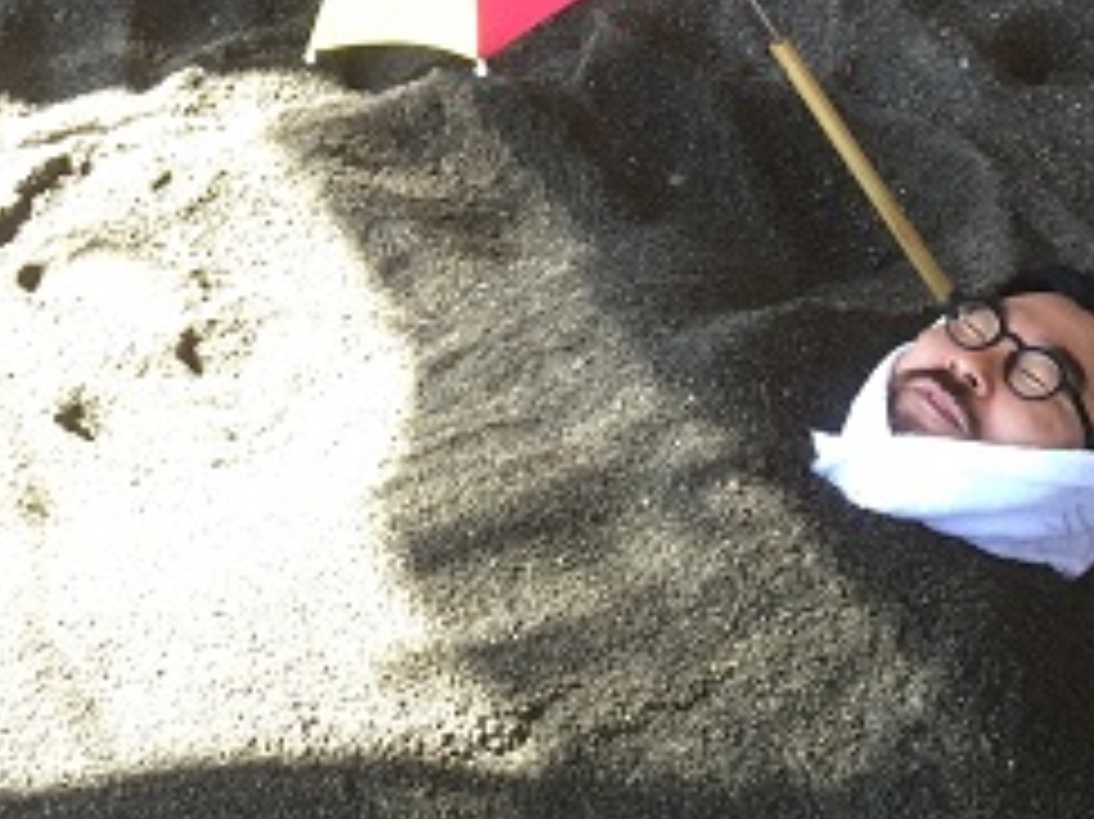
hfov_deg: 24.9
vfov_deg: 17.8
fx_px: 2464
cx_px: 335
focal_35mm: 78
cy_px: -220
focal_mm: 4.15
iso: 50
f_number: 2.2
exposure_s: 1/120
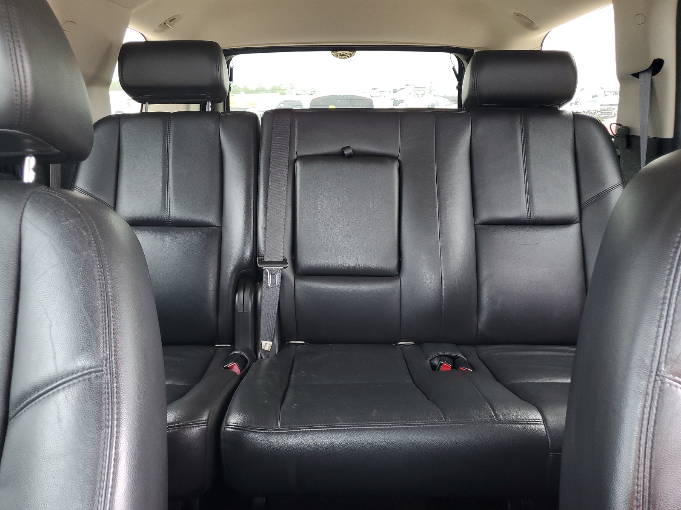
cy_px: 255
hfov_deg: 67.3
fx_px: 511
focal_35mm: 26
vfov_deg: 53.1
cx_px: 340
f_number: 1.5
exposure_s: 1/60.2
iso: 76
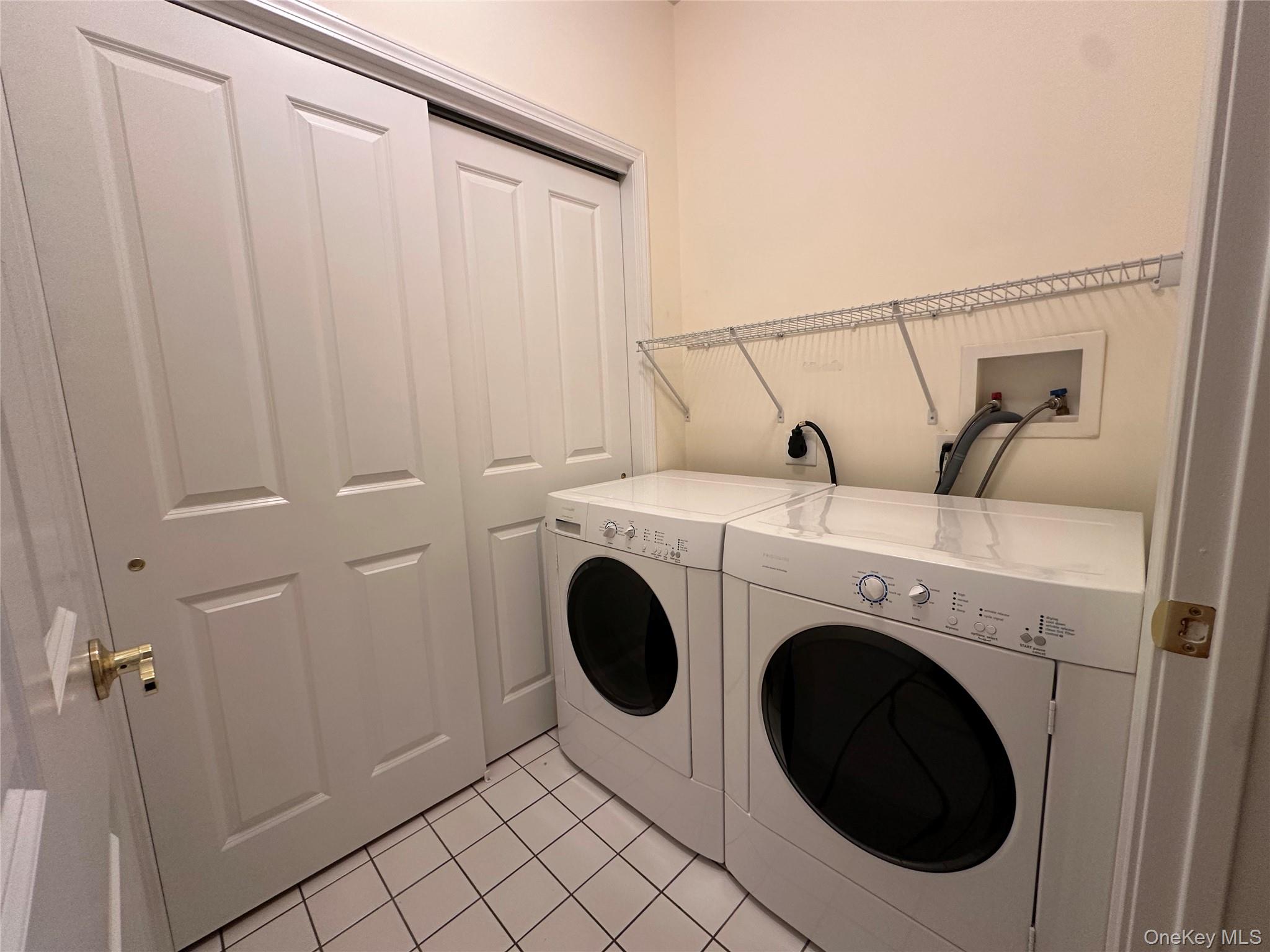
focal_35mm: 14
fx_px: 514
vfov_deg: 85.7
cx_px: 635
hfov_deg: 102.1
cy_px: 476
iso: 160
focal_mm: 2.22
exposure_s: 1/60
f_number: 2.2
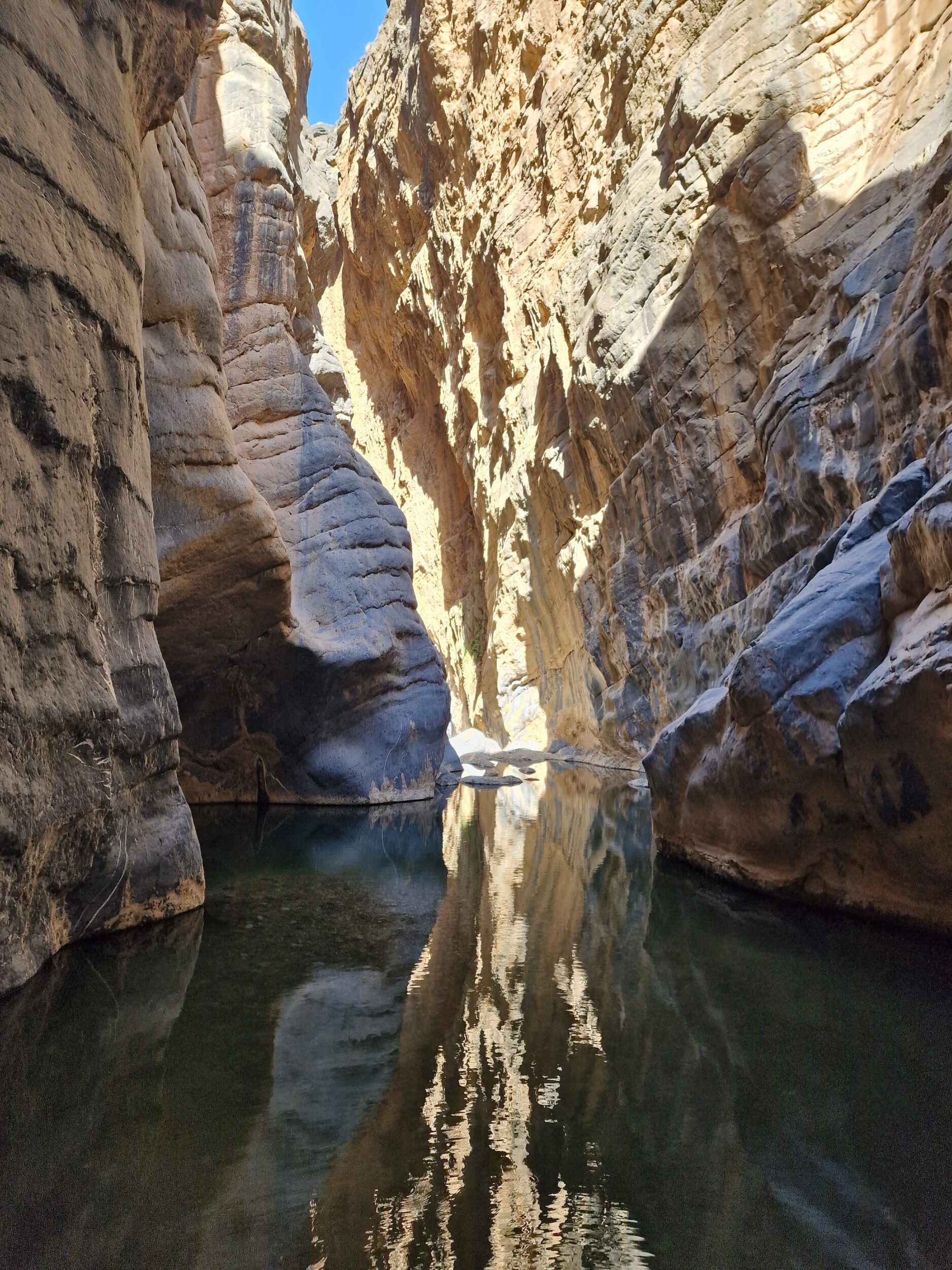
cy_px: 635
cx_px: 476
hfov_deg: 58.9
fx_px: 843
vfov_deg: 73.9
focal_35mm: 23
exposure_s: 1/180
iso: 50
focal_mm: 6.4
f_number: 1.8
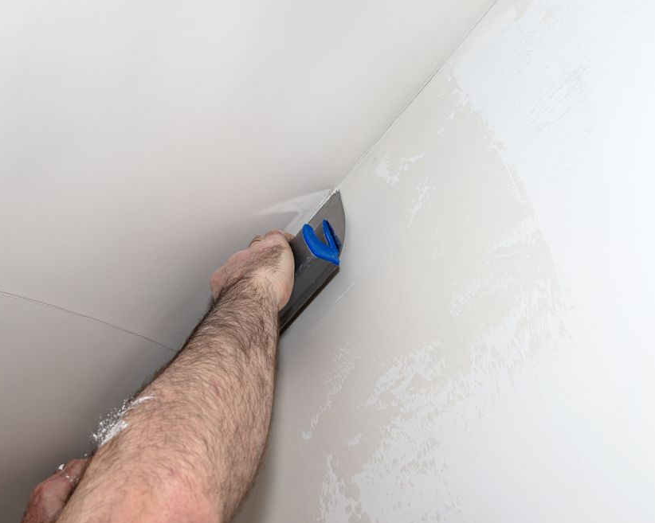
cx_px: 313
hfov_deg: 45.8
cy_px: 264
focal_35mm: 40
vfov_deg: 37.3
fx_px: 775
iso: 125
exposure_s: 1/60
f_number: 8
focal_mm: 35
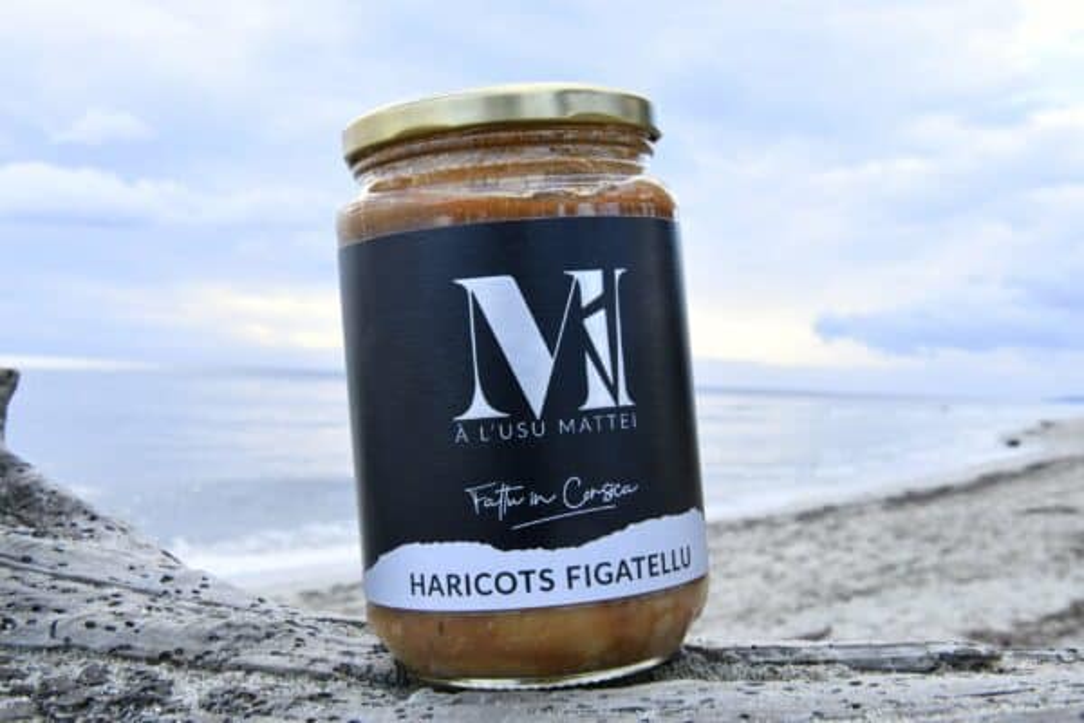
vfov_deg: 29.2
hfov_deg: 42.7
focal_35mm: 46
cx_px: 542
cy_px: 362
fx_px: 1385
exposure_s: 1/60
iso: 1250
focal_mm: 46
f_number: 22
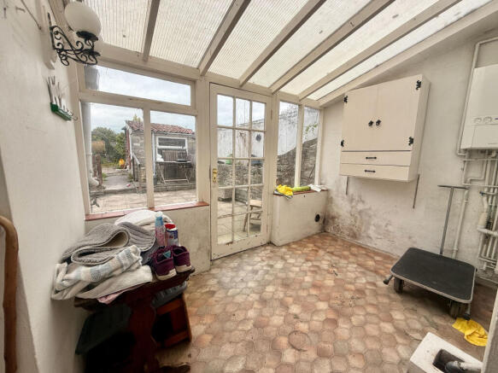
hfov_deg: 102.1
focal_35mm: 14
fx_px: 201
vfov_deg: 85.7
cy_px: 186
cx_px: 249
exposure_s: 1/255
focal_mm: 2.22
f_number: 2.2
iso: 50
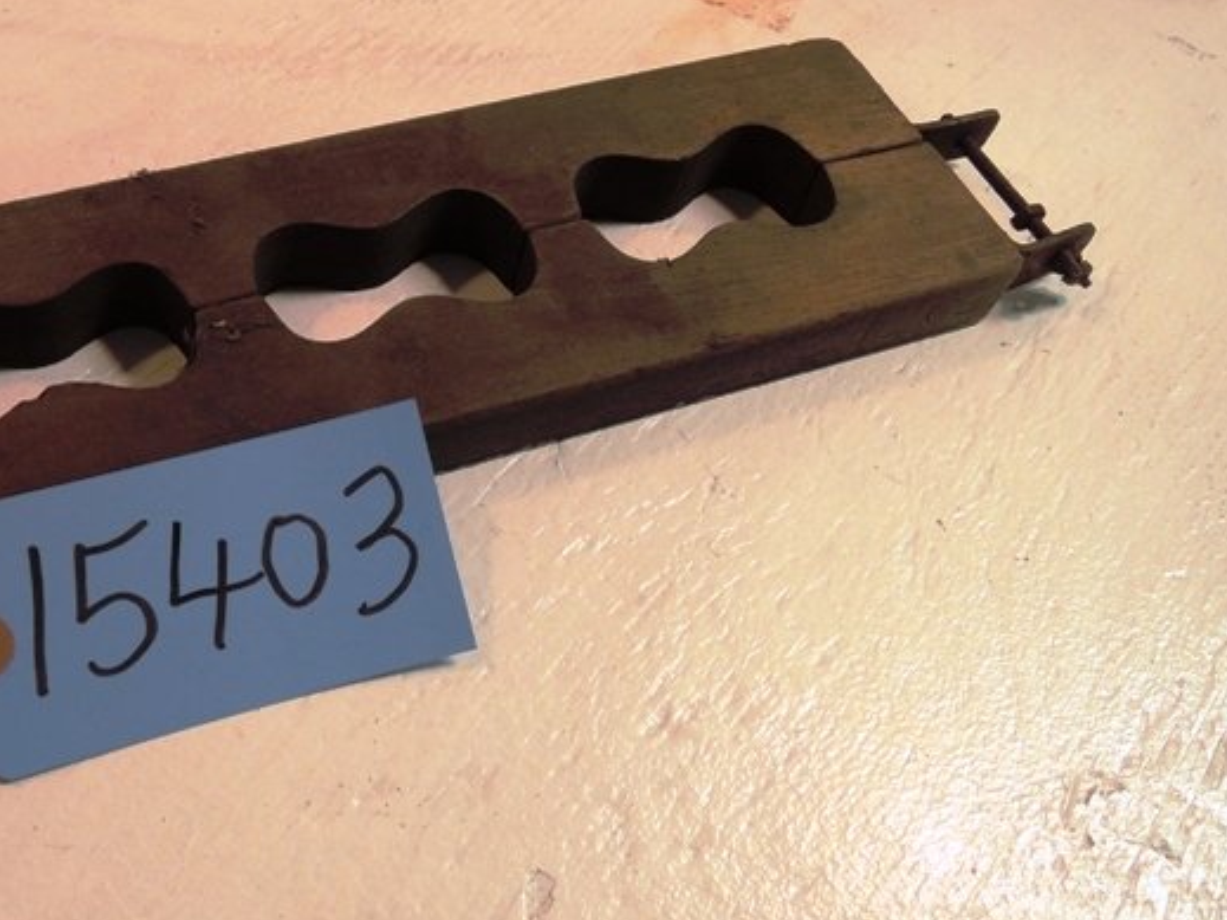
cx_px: 336
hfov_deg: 48.6
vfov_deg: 38.6
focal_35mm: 37
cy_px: 400
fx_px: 1311
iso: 110
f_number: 2.8
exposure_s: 1/30
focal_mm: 5.1
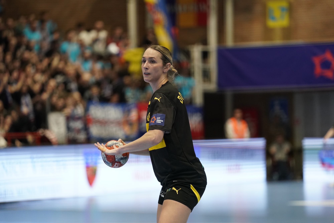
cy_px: 112
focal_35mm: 200
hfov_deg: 10.3
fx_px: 1855
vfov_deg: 6.9
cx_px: 167
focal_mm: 200
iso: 3200
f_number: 2.8
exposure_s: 1/800
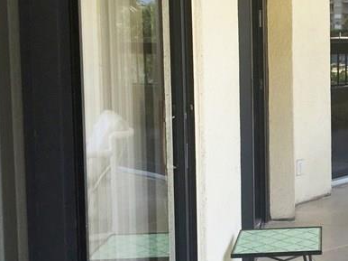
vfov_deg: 19.0
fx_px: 774
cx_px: 410
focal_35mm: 77
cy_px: 71
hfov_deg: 23.3
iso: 32
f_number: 2.2
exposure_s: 1/278
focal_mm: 4.15
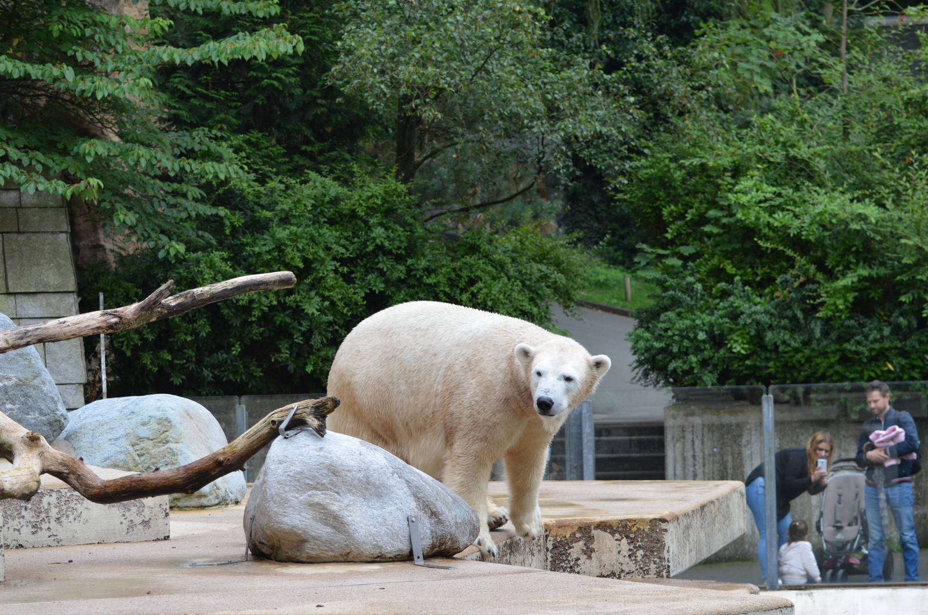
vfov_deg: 13.0
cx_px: 464
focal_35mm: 105
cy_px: 308
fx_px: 2701
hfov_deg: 19.5
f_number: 4.5
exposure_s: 1/500
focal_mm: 70
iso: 900
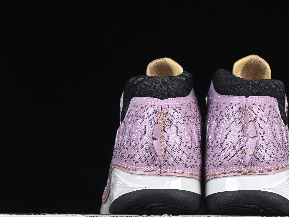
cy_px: 121
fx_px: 952
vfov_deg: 13.0
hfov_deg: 17.2
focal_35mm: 114
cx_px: 203
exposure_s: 1/60
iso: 160
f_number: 6.3
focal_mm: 50
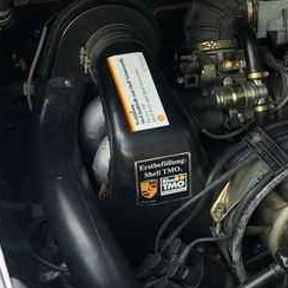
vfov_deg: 22.2
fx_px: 734
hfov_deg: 21.4
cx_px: 286
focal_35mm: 78
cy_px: 162
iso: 32
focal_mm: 3.99
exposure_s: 1/120
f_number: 1.8
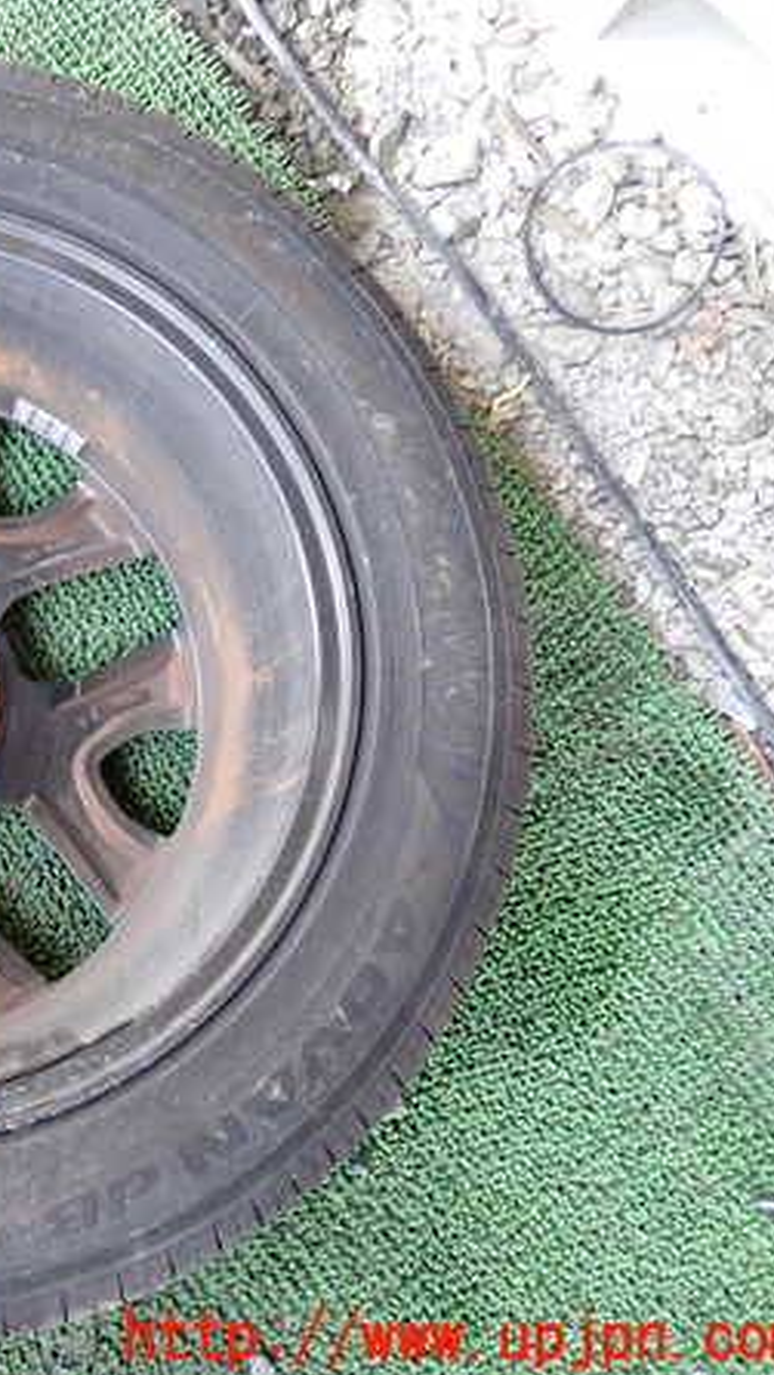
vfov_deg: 46.4
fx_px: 1605
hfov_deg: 25.0
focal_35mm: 44
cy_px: 684
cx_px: -105
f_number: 2.3
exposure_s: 1/40
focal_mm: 5.4
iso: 400
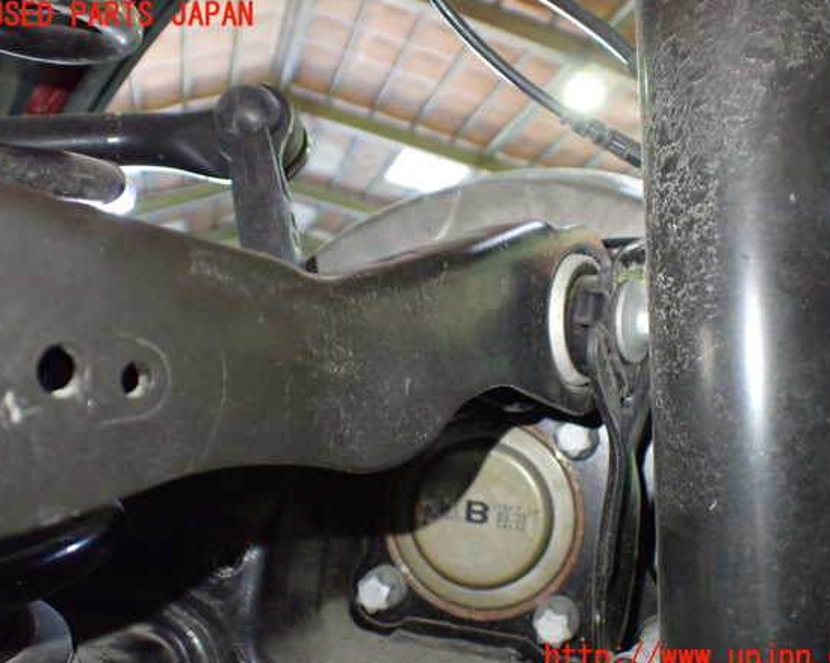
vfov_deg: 45.8
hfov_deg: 55.7
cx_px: 432
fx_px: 786
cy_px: 337
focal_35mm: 32
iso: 1000
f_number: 2.3
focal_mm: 5.4
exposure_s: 1/30
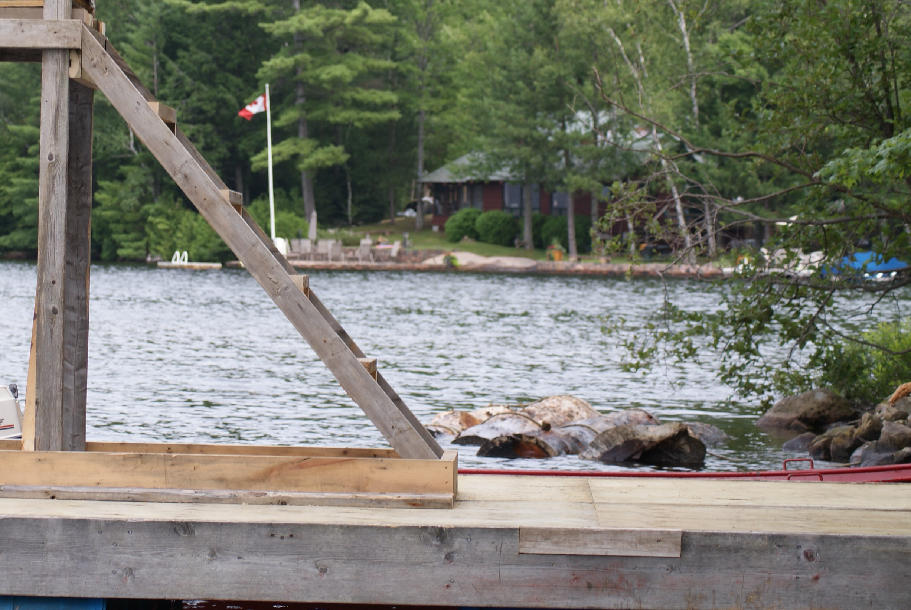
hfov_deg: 14.4
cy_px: 143
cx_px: 243
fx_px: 3598
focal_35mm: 142
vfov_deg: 9.7
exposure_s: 1/125
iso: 100
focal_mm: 60
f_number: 5.6
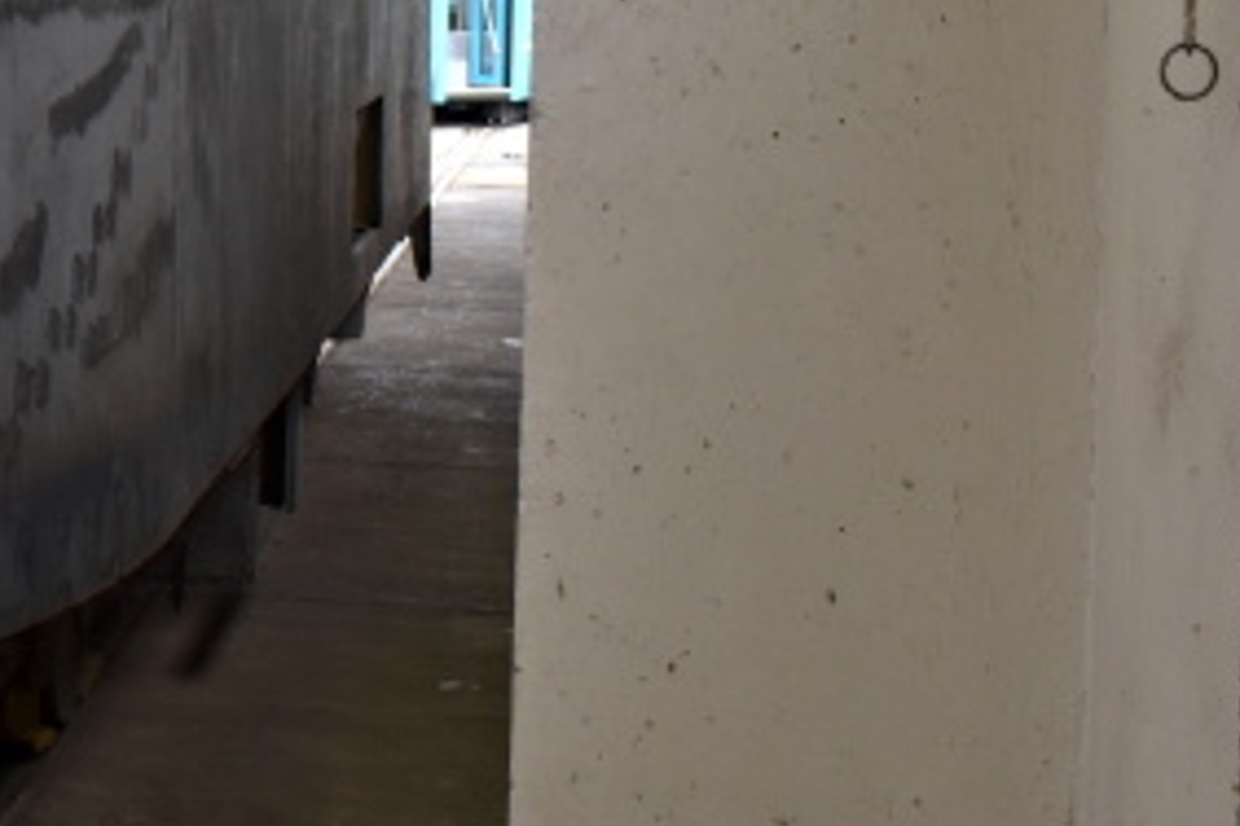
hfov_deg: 15.6
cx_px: -646
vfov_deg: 11.3
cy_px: -59
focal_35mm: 120
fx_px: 4133
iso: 400
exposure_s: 1/160
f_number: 6.3
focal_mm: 22
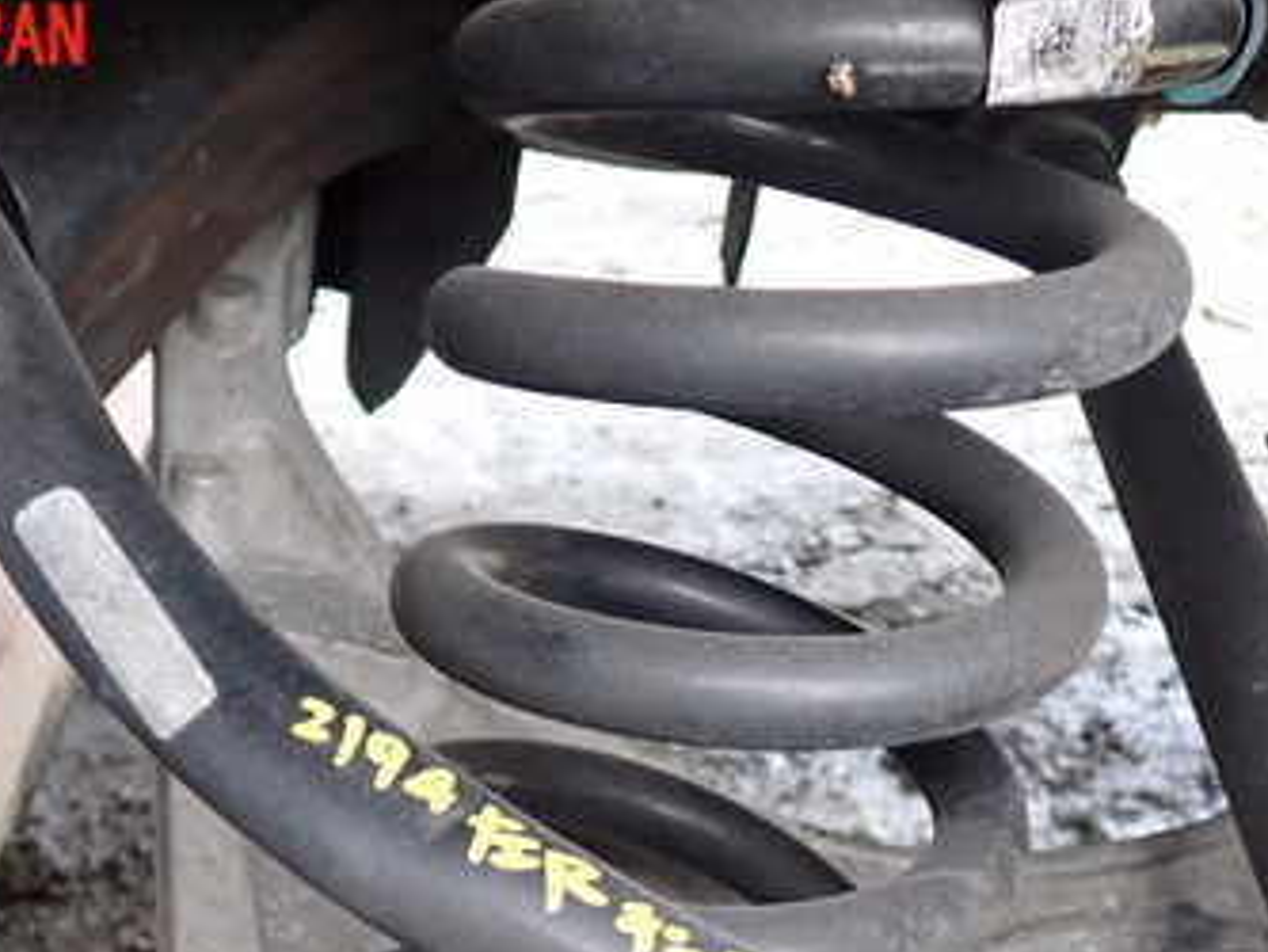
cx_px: 537
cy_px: 849
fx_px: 1979
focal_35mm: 54
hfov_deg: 35.5
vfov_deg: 26.2
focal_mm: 5.4
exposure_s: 1/30
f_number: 2.3
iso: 640
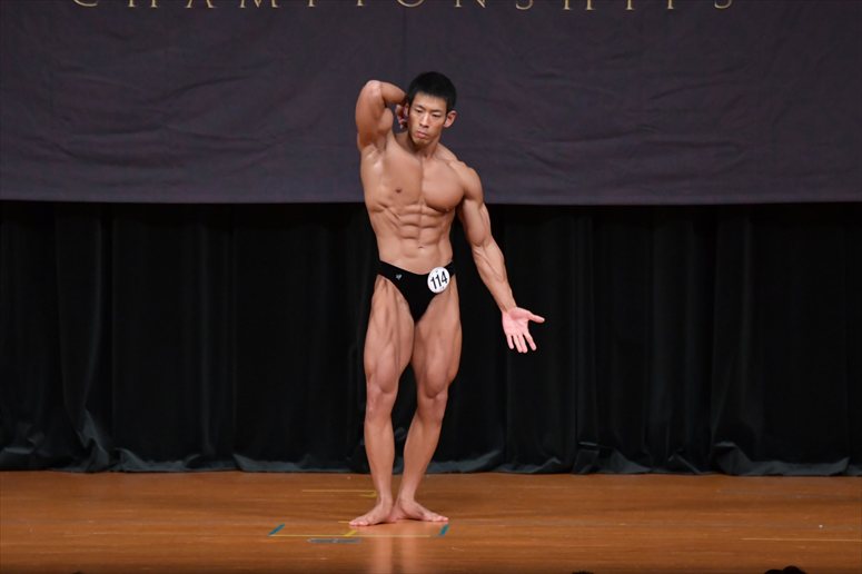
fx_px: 6462
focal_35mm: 270
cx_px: 431
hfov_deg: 7.6
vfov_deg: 5.1
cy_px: 287
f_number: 5.6
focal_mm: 180
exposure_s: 1/400
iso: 4000
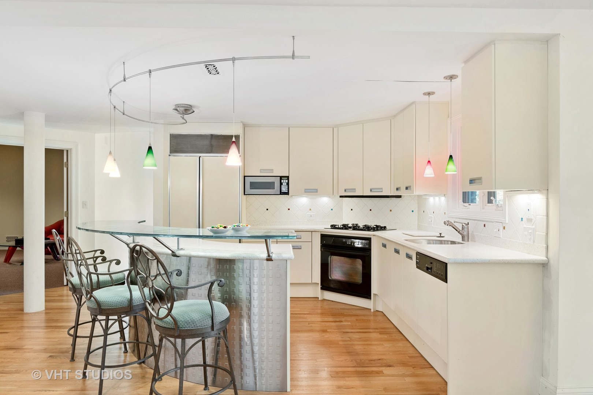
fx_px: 395
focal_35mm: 24
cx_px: 296
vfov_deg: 53.1
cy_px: 198
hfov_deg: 73.7
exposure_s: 2
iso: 200
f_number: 11
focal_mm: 16
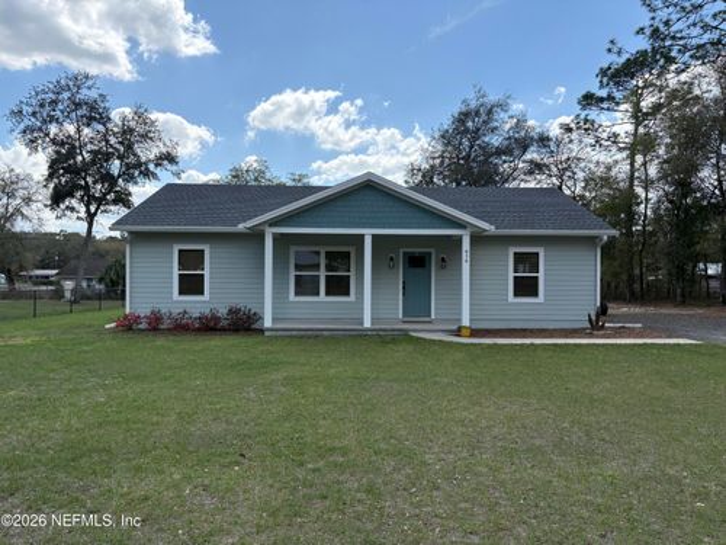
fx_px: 545
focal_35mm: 26
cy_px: 272
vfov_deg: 53.1
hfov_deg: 67.3
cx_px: 363
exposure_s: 1/3623
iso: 64
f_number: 1.6
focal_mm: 5.96
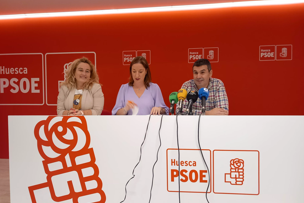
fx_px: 245
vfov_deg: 44.9
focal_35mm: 29
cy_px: 107
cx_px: 148
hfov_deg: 63.6
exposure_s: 1/33.3
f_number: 1.8
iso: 160
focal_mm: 4
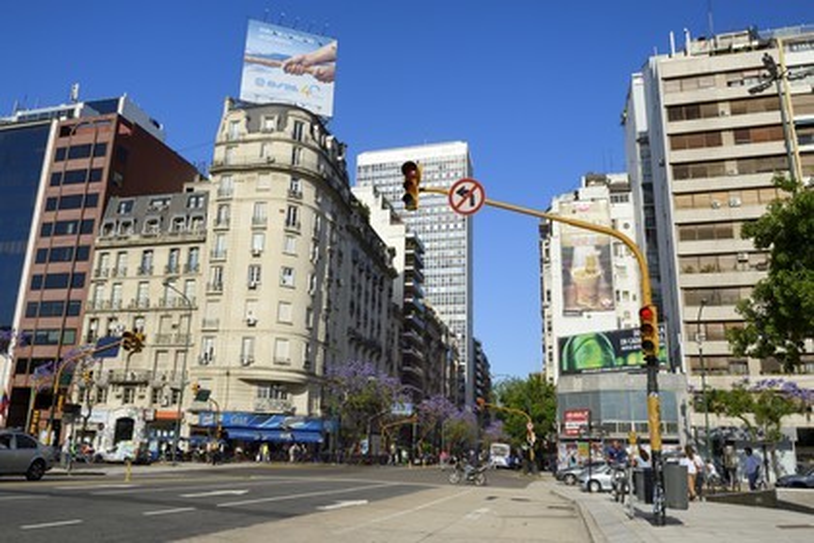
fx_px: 633
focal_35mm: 28
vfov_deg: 46.4
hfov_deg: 65.5
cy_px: 272
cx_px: 407
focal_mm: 28
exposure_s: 1/500
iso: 400
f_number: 16
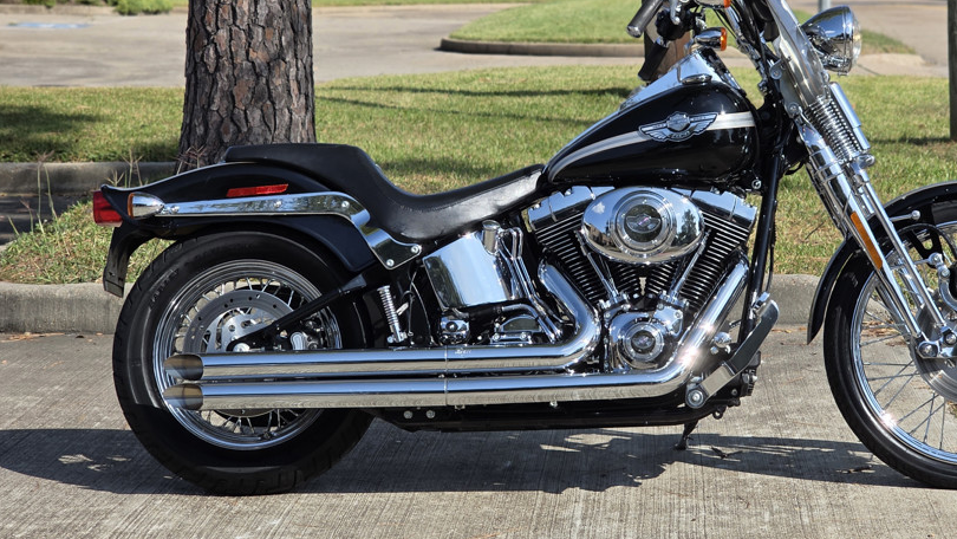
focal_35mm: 99
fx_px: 2513
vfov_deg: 12.2
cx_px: 591
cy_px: 225
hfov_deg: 21.5
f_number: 2.4
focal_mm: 7.9
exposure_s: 1/2077
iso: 50
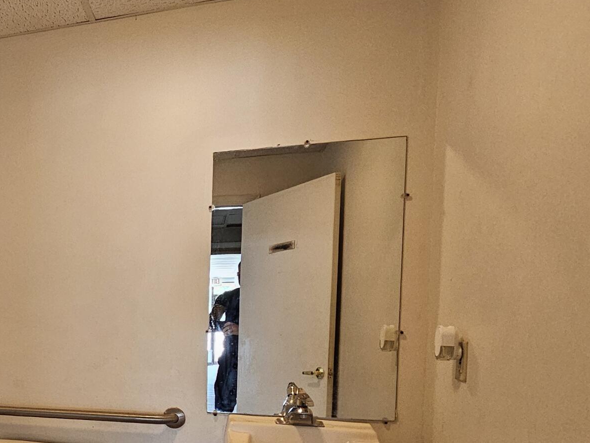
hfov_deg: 45.2
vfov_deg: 41.2
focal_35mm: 33
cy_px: 350
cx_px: -22
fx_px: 562
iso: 320
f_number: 2.2
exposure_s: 1/60
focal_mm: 2.2
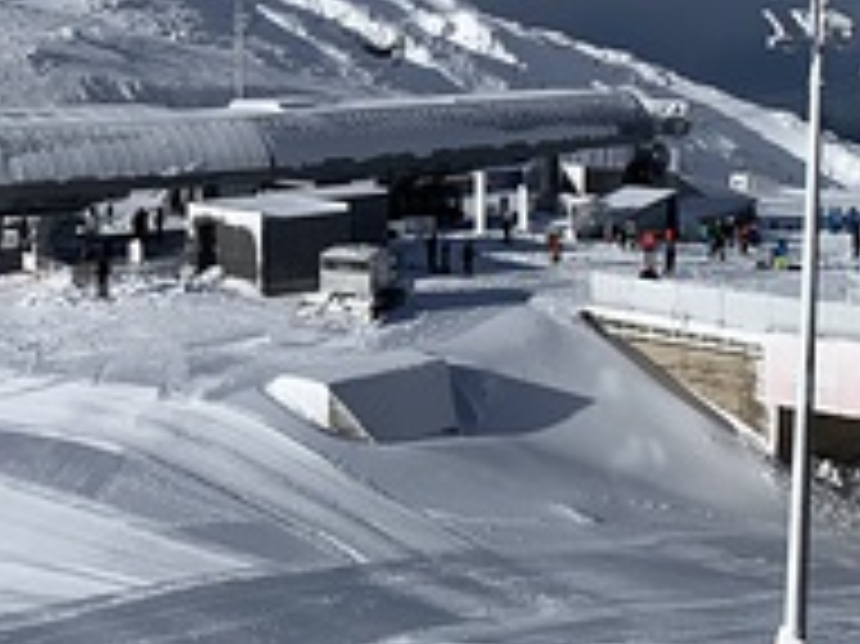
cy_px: 191
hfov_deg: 27.7
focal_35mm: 68
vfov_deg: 21.5
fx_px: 1688
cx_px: 117
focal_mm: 4.25
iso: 25
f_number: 1.8
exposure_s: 1/6452
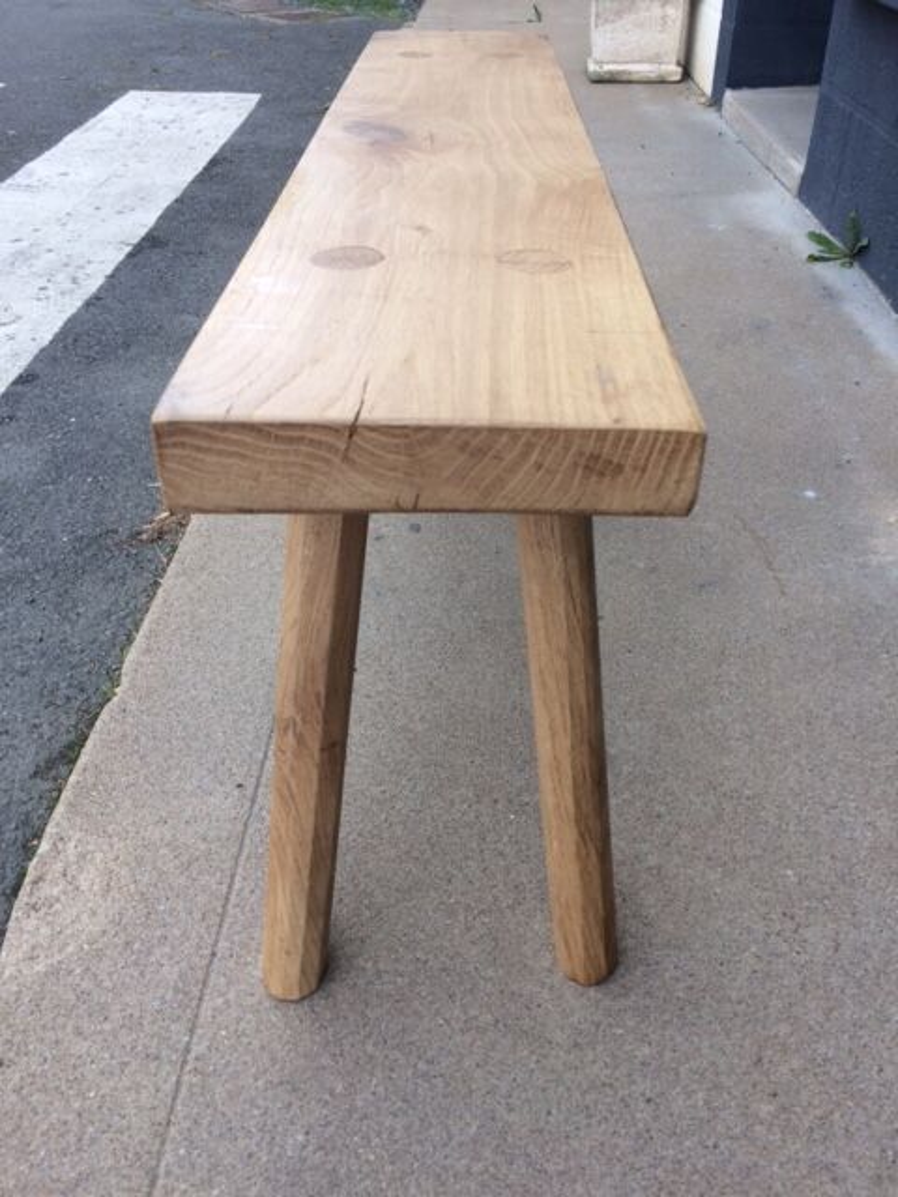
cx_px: 449
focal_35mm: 29
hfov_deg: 48.2
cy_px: 598
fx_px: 1003
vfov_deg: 61.7
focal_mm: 4.15
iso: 32
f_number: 2.2
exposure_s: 1/134
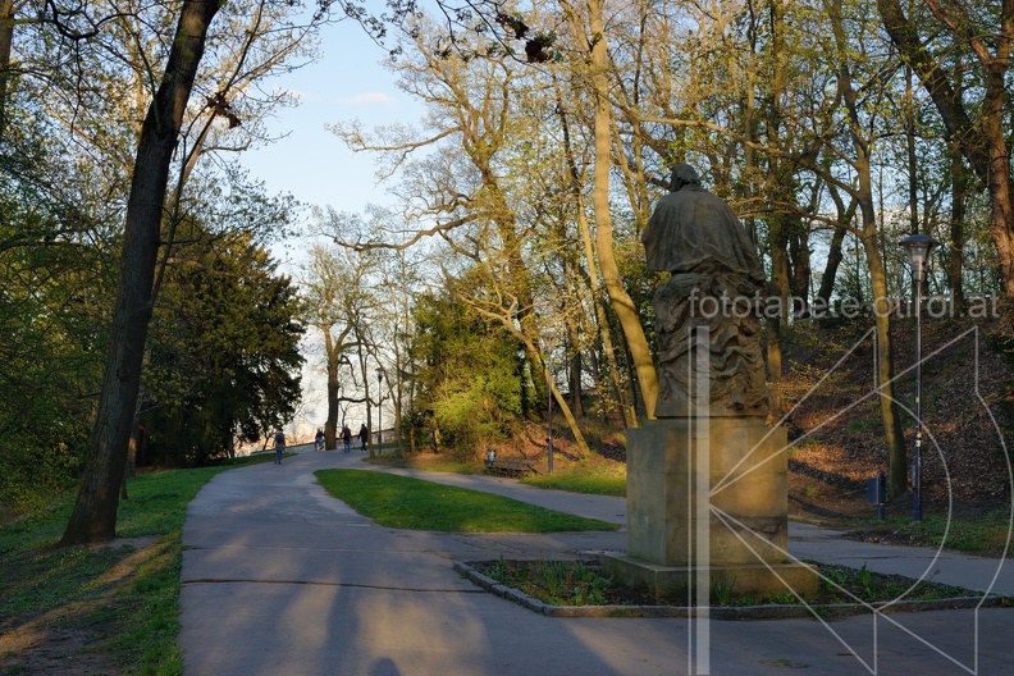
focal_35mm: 50
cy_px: 338
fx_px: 1408
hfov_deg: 39.6
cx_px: 507
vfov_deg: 27.0
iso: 250
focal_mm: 50
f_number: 8
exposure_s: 1/200
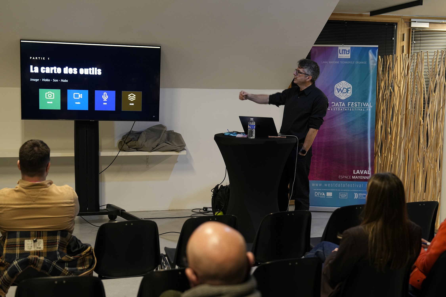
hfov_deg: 43.6
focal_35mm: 45
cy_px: 148
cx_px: 223
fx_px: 557
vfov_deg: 29.9
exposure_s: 1/25
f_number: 2.8
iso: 800
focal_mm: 45
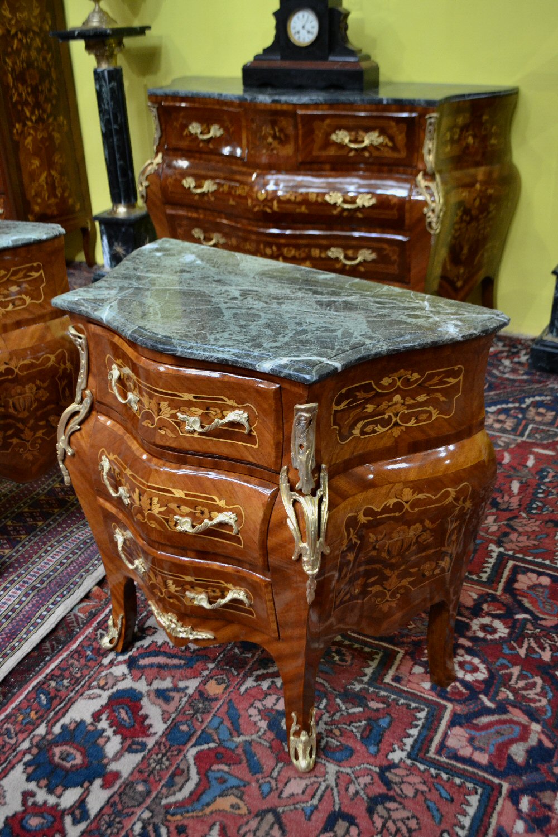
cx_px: 279
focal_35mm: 33
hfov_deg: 40.0
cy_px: 418
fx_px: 767
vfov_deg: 57.2
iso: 1400
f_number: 4
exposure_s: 1/60
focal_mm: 22
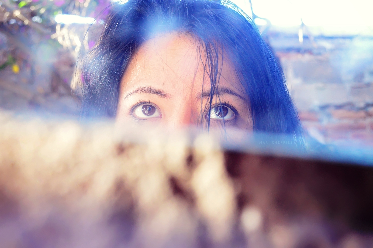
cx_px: 186
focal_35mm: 48
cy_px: 124
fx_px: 497
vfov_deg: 28.0
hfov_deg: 41.1
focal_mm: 32
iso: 1600
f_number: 5
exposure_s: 1/100
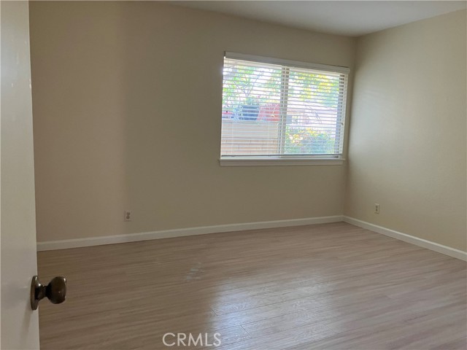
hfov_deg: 63.4
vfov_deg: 49.7
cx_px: 234
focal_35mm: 28
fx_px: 378
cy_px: 175
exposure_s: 1/60
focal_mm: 3.99
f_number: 1.8
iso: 250
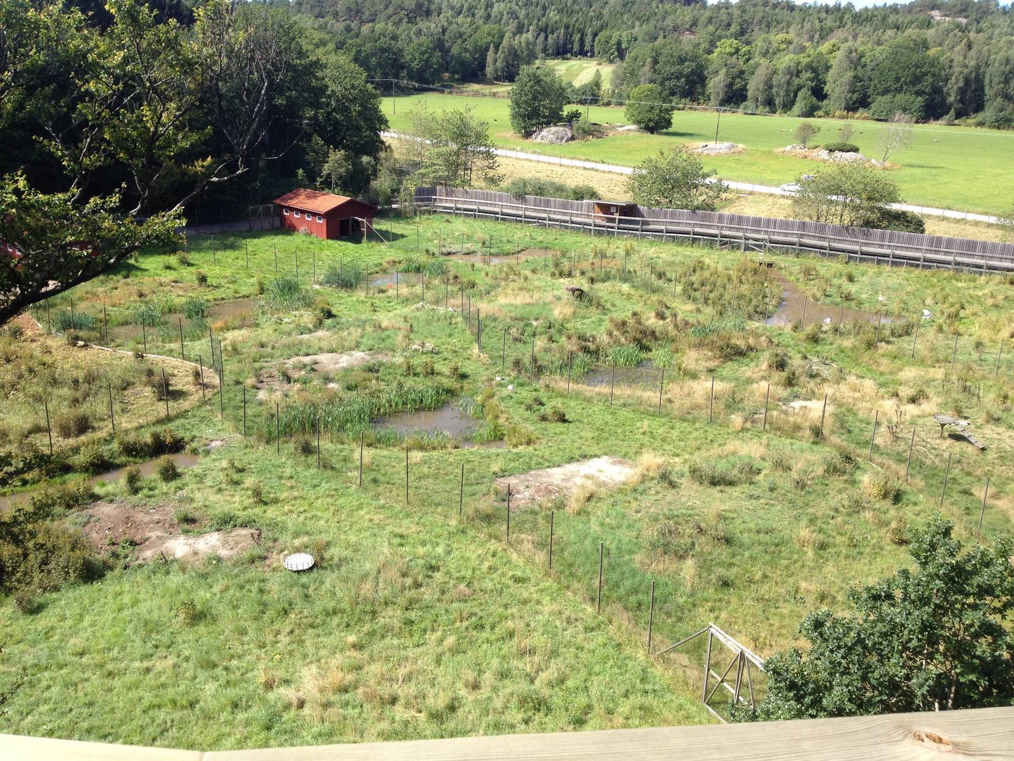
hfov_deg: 52.6
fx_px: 1025
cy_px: 380
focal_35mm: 35
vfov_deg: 40.7
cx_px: 507
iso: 50
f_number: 2.4
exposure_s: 1/673
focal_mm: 4.28
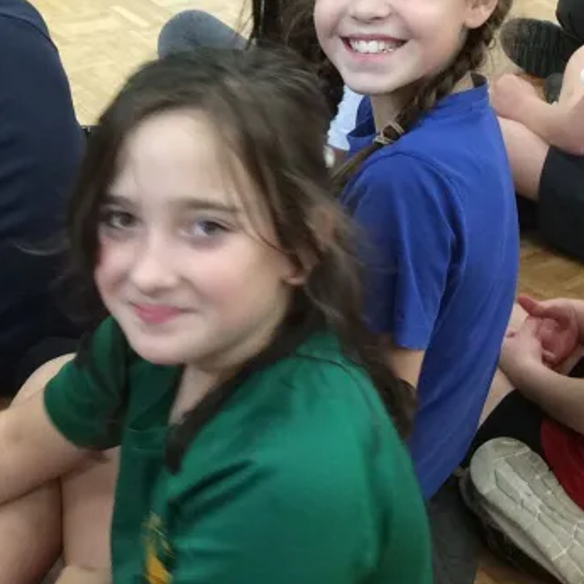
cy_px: 144
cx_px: 32
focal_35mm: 59
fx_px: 1126
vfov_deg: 28.6
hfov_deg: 27.7
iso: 80
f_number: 2.4
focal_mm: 3.3
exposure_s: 1/24
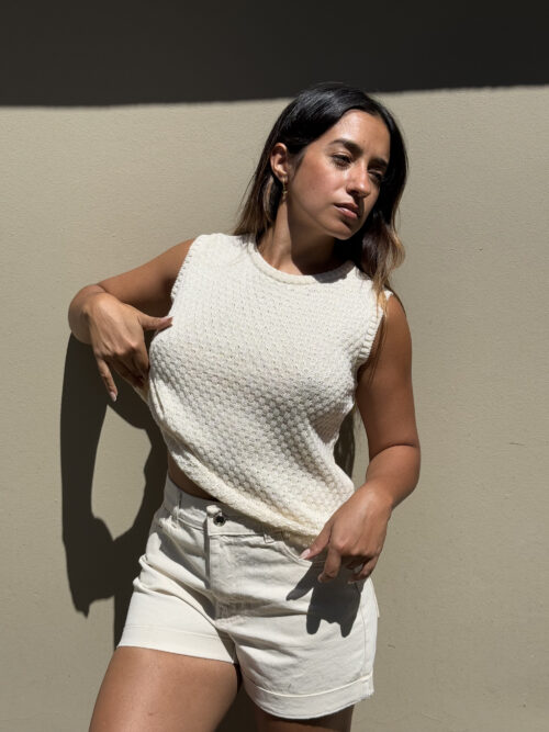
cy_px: 366
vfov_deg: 39.7
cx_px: 274
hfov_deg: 30.3
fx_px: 1015
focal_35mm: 48
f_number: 1.78
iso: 64
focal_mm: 6.76
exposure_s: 1/8772
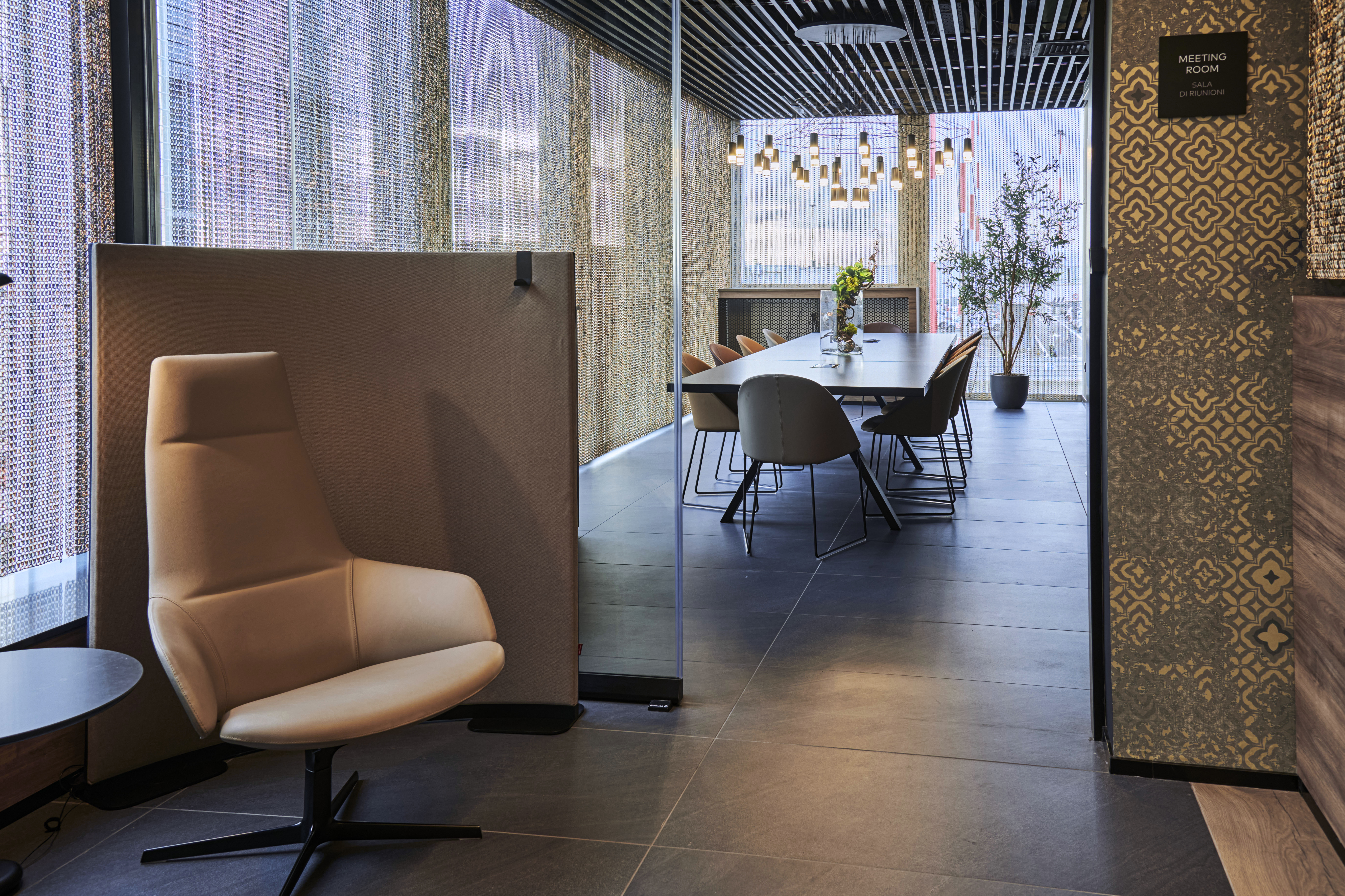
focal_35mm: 30
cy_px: 448
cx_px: 672
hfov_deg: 61.9
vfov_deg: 43.6
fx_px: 1121
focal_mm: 30
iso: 1600
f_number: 8
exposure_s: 1/200
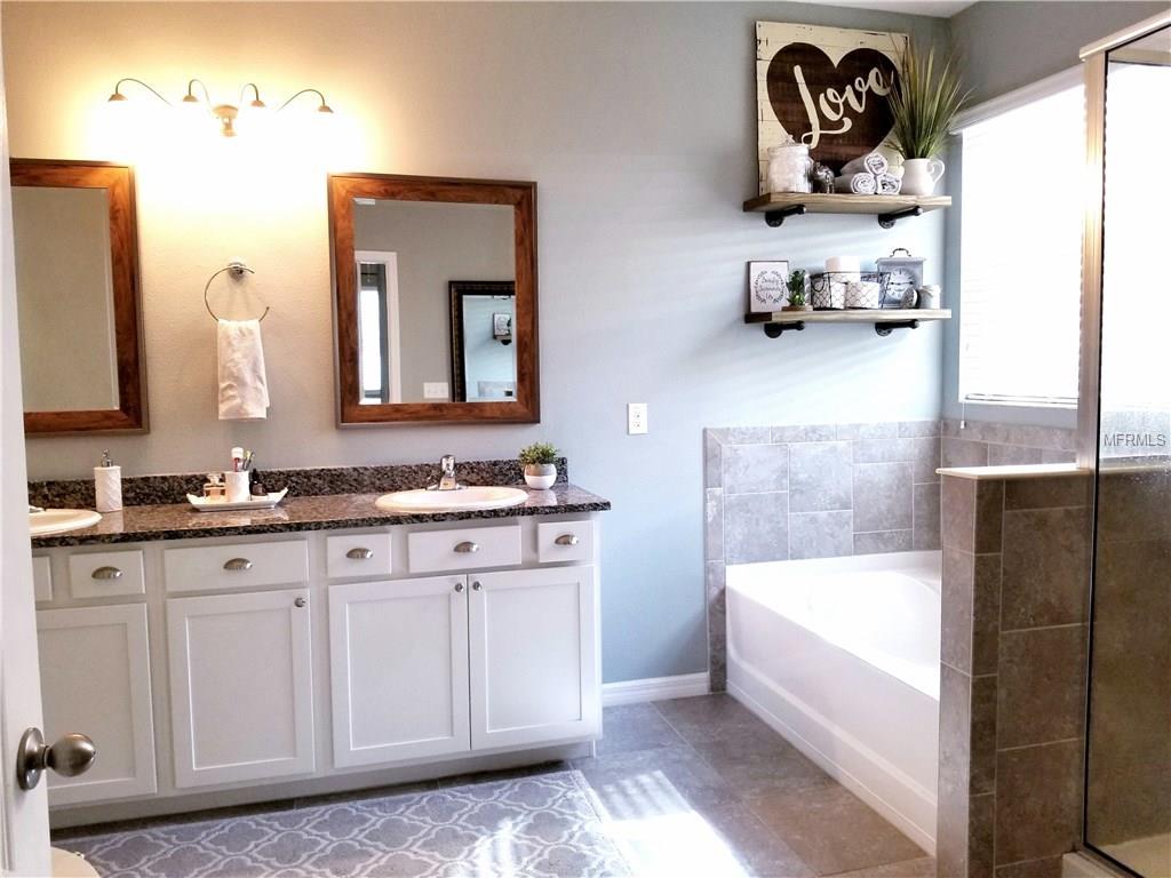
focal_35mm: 26
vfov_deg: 53.1
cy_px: 439
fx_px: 880
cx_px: 586
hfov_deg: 67.3
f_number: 1.7
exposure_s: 1/60
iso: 160
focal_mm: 4.3
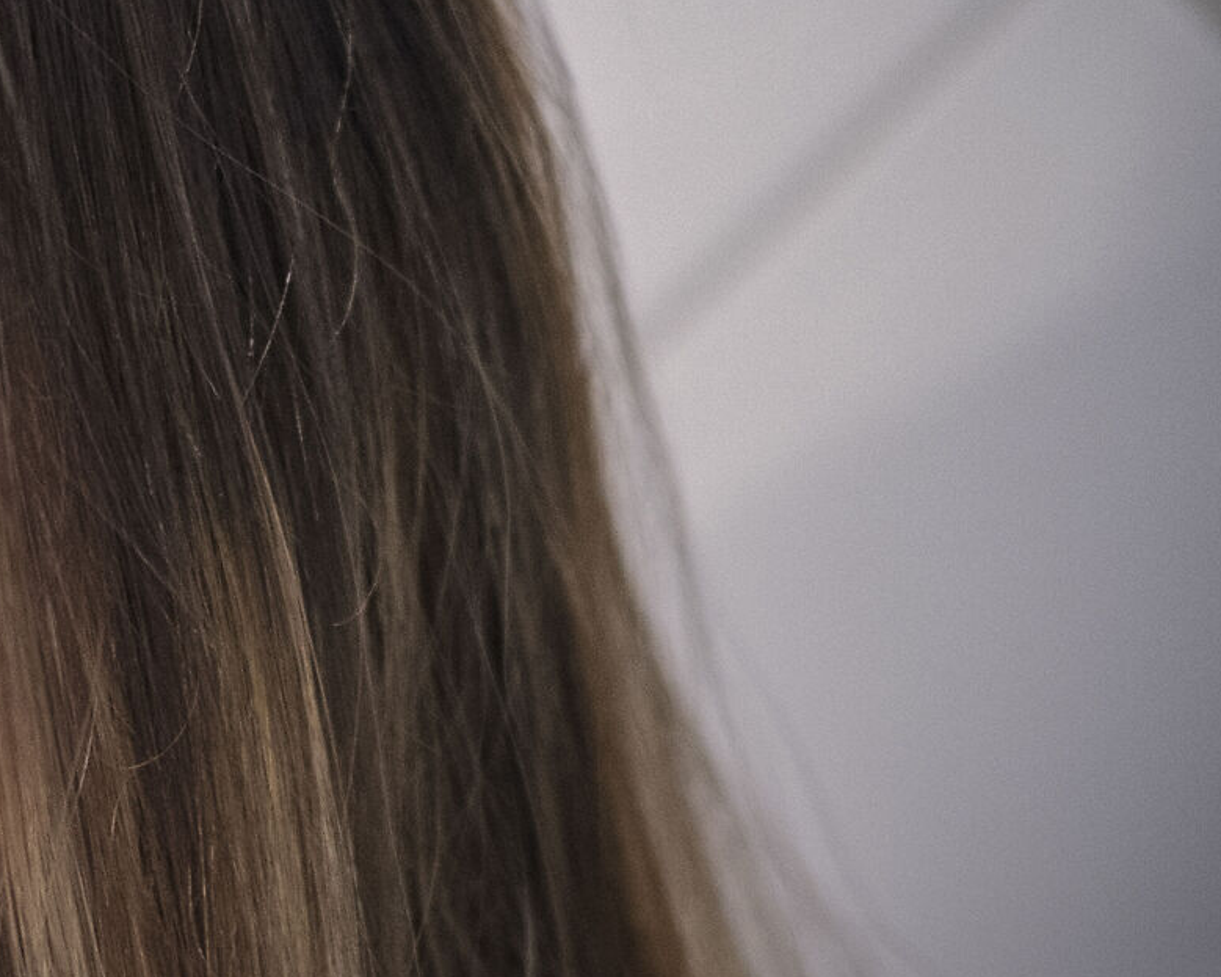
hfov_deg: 5.2
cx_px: -486
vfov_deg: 4.2
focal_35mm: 370
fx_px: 13369
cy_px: 332
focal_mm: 85
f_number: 1.8
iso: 1600
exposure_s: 1/250
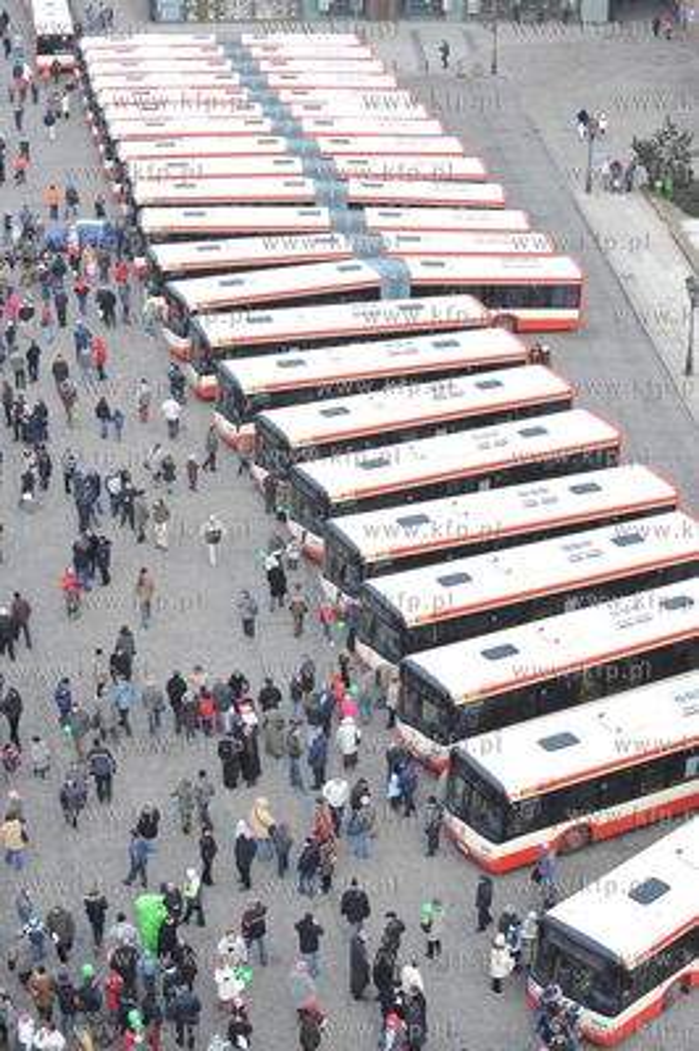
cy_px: 526
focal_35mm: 70
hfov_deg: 19.4
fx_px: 2042
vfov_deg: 28.9
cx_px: 350
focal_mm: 70
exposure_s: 1/320
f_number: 8
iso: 640
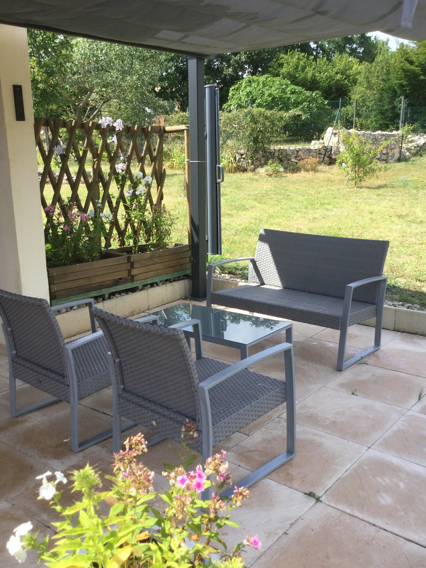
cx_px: 221
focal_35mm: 34
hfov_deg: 41.8
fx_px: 558
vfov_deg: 53.9
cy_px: 303
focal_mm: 3.3
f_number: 2.4
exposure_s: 1/562
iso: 25
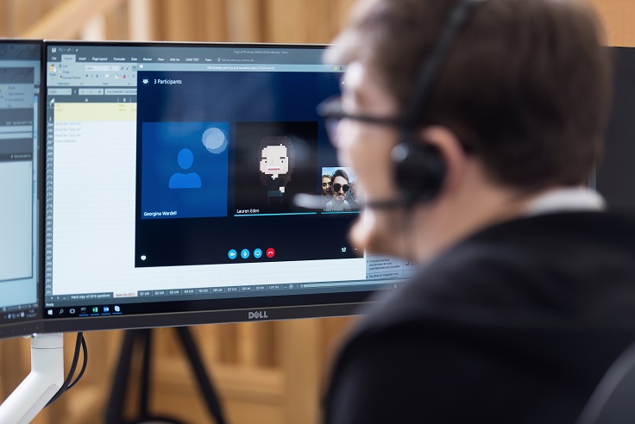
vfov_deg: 11.0
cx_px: 318
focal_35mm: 125
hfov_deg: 16.4
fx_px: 2207
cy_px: 212
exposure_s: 1/30
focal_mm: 125
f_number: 3.5
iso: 100
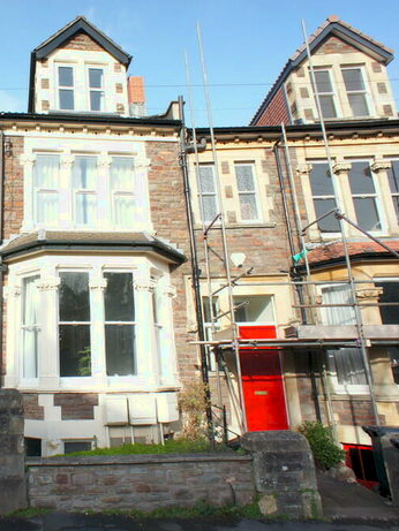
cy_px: 267
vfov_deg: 52.6
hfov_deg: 38.1
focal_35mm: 35
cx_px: 45
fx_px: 538
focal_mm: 16
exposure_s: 1/160
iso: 200
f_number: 6.3
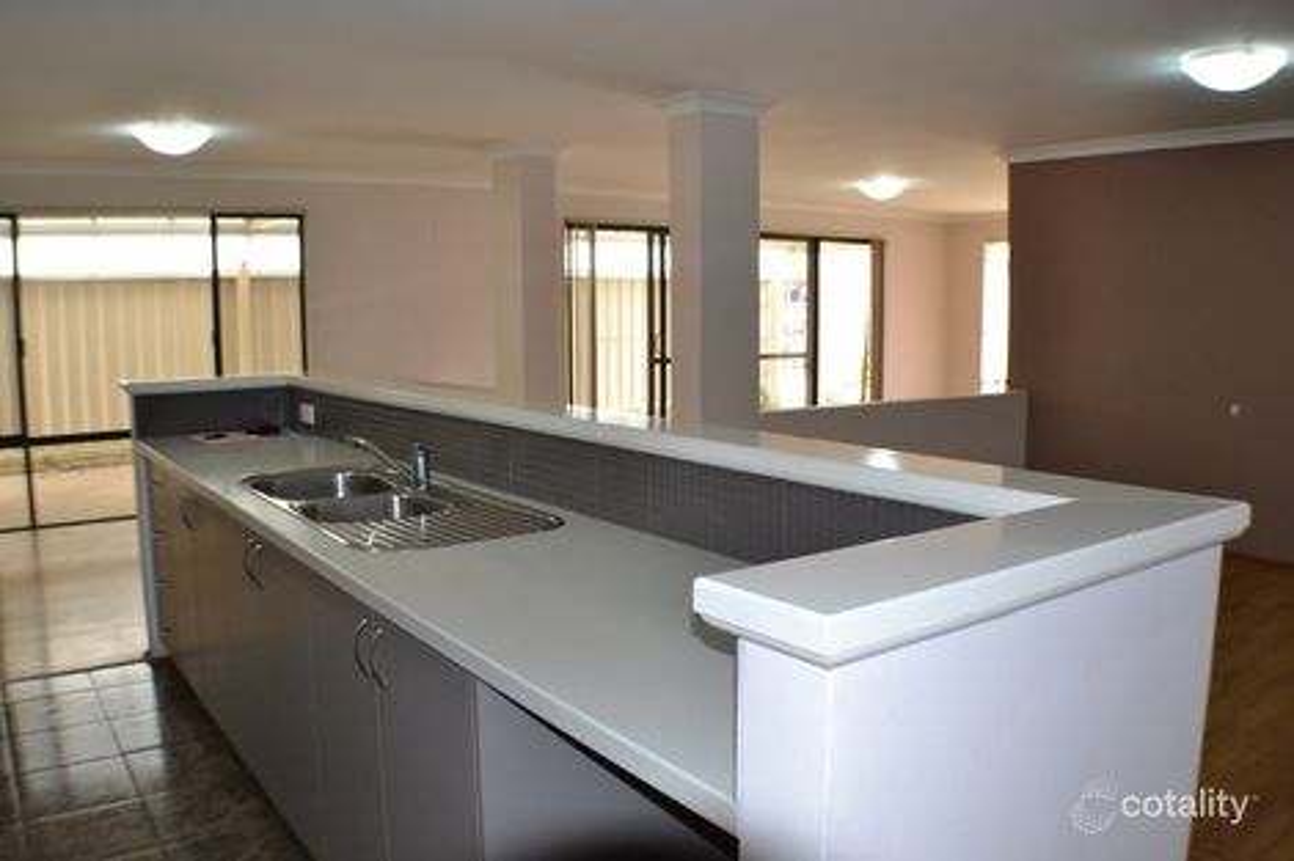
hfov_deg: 53.1
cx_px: 647
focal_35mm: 36
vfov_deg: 36.8
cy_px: 430
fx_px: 1293
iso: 560
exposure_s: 1/60
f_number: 4
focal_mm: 24
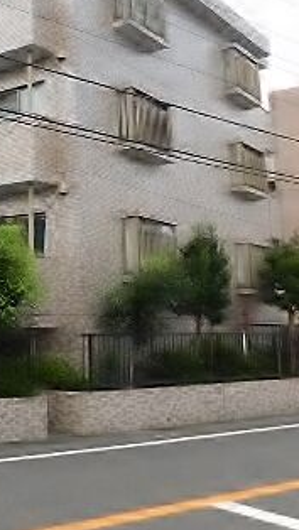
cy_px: 179
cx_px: -52
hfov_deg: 21.9
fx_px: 718
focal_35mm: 51
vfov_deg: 40.1
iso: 125
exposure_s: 1/125
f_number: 3
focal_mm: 4
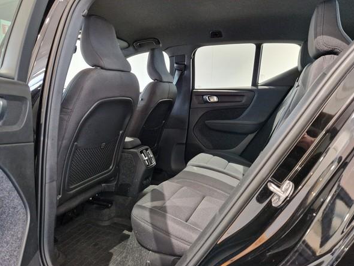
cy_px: 134
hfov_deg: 69.4
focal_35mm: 25
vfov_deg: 54.9
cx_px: 172
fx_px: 256
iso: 640
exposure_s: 1/50
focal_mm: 5.4
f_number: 1.8
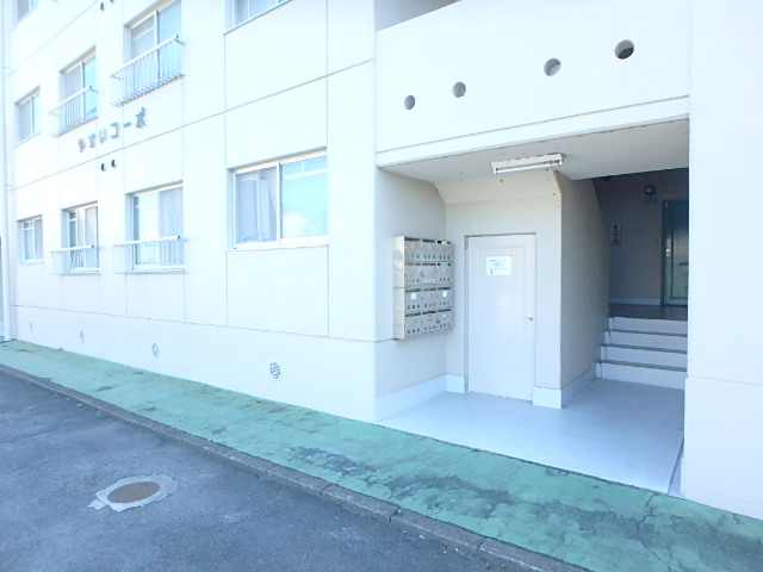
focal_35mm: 21
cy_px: 286
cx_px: 382
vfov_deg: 63.4
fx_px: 463
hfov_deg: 79.0
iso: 125
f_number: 3.5
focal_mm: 3.7
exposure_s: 1/80
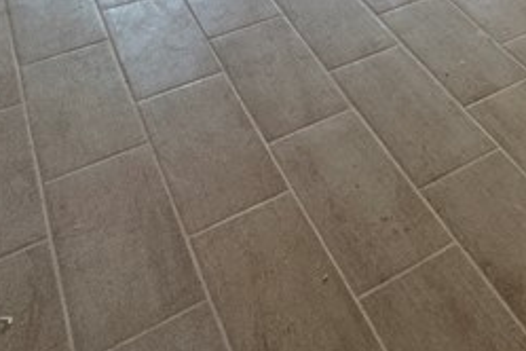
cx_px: 784
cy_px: -376
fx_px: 877
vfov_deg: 16.4
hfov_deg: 25.4
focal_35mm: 60
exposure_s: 1/120
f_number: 2.2
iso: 100
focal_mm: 2.22
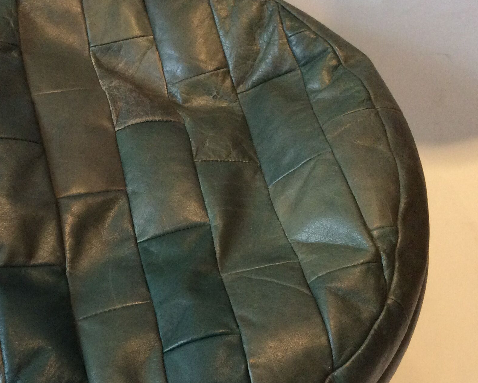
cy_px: 247
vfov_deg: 29.5
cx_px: 141
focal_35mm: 51
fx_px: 721
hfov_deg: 36.1
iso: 160
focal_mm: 3.3
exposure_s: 1/25
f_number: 2.4
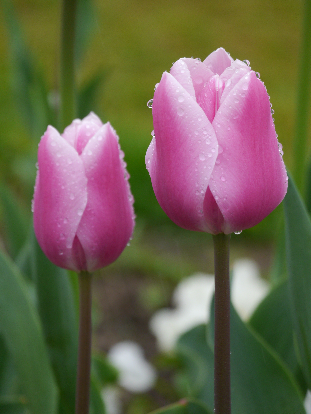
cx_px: 156
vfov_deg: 8.7
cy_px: 207
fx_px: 2729
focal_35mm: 228
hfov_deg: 6.5
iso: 320
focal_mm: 114
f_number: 5.6
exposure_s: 1/250
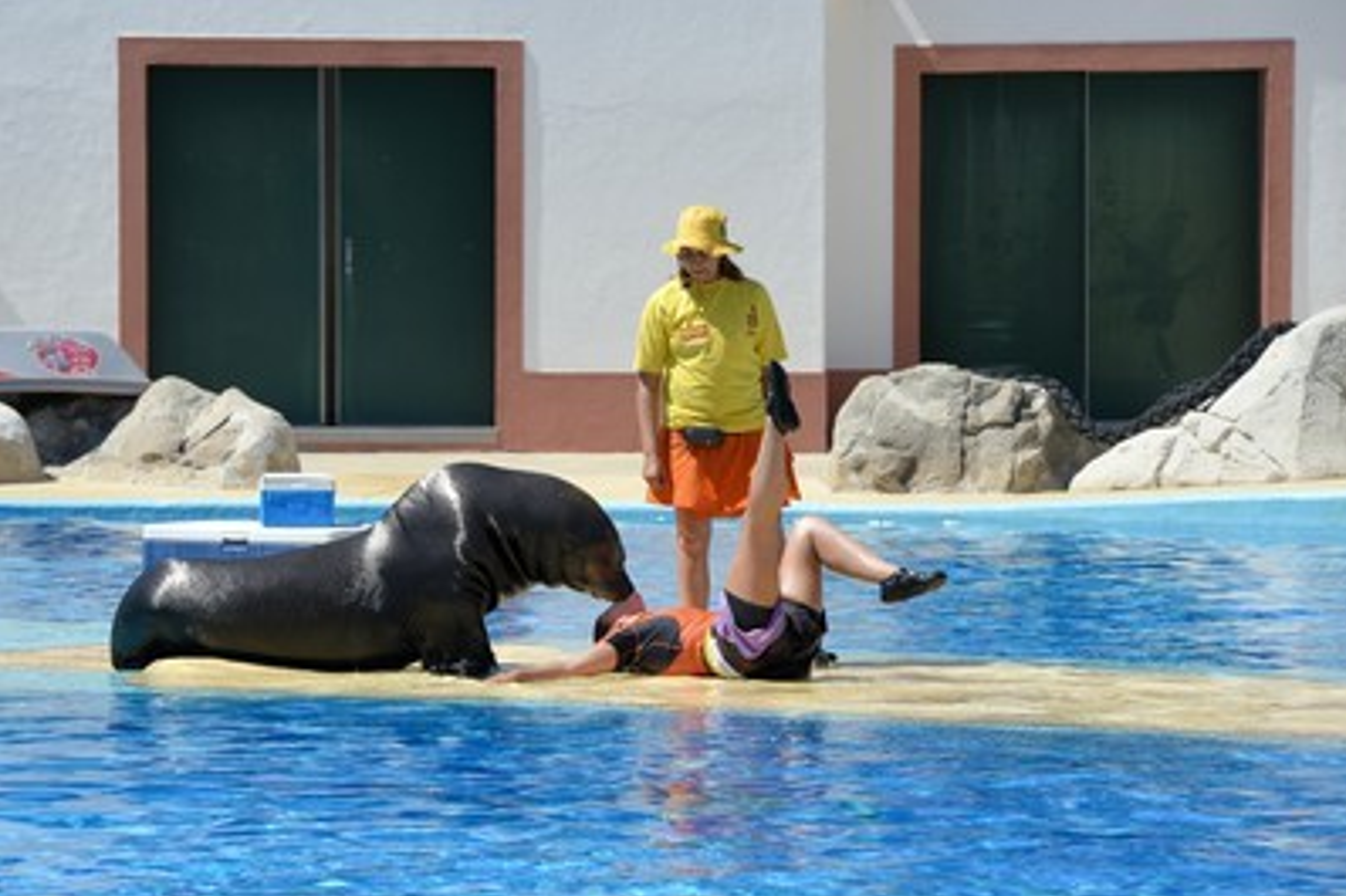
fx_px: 7885
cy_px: 463
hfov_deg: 9.8
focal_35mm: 211
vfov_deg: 6.5
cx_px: 649
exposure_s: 1/800
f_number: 10
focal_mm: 200
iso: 400
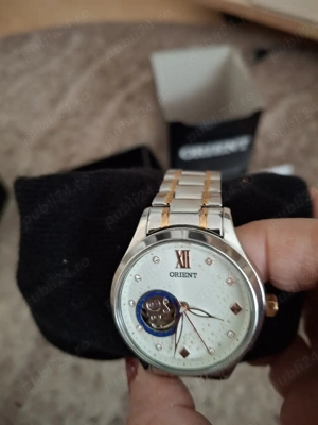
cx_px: 159
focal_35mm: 25
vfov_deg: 69.4
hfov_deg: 54.9
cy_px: 212
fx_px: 306
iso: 320
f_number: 1.8
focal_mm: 4.69
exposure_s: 1/25
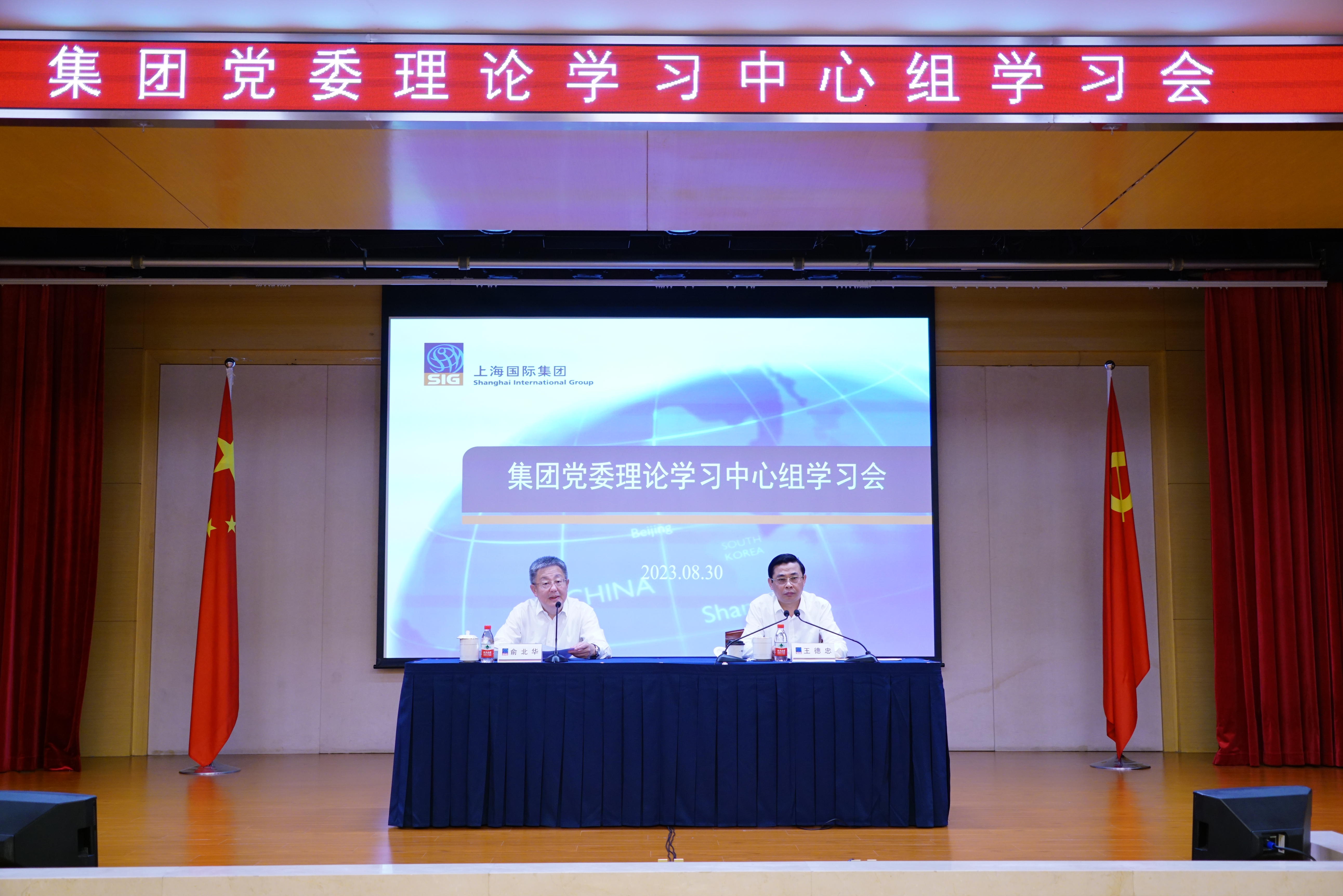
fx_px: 1418
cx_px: 672
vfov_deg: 35.1
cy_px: 448
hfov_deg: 50.7
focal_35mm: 38
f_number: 4
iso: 1600
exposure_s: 1/60
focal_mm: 38
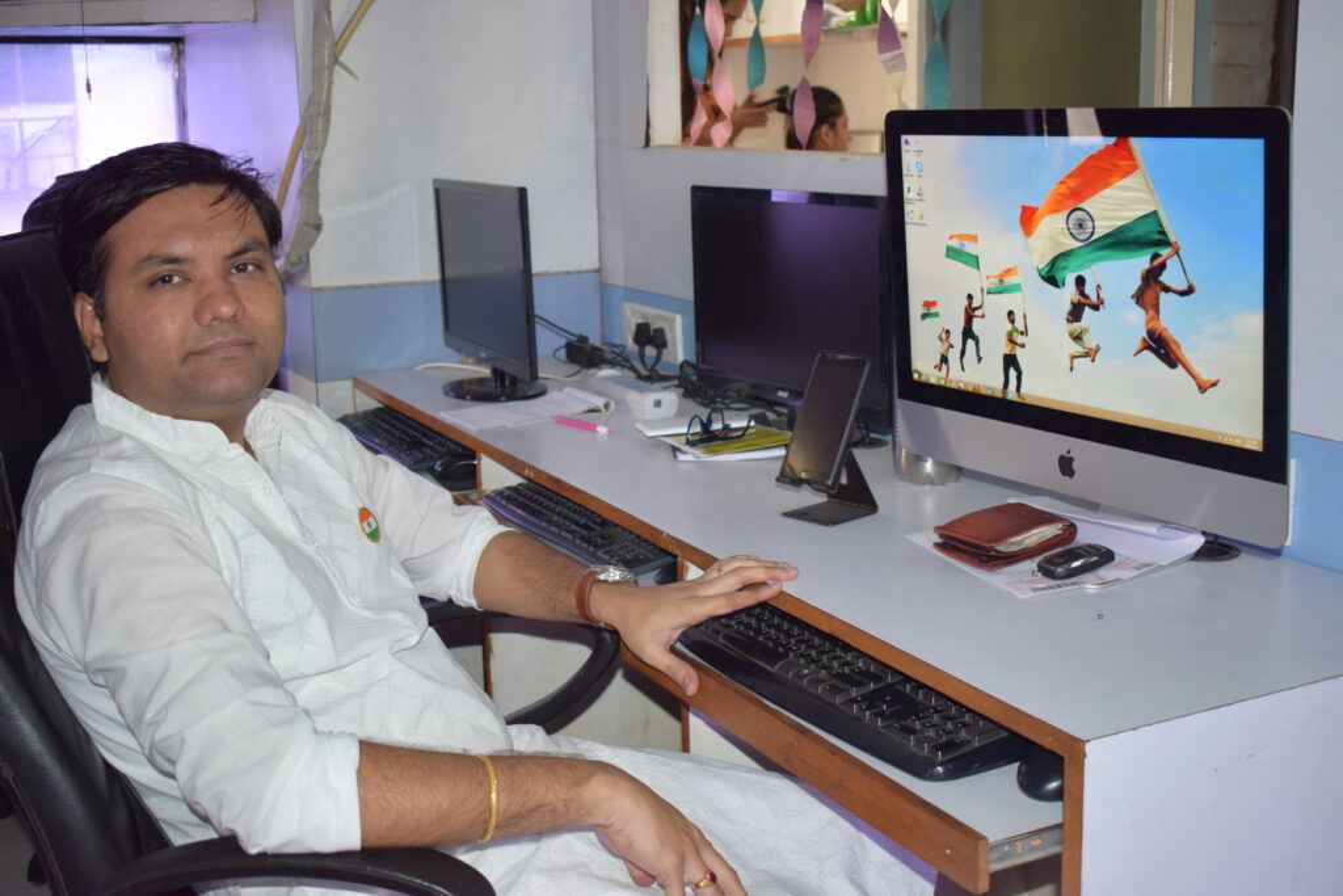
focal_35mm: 44
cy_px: 448
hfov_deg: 45.0
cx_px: 672
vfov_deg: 30.9
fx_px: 1623
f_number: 4.2
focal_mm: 29
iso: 1100
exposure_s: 1/60
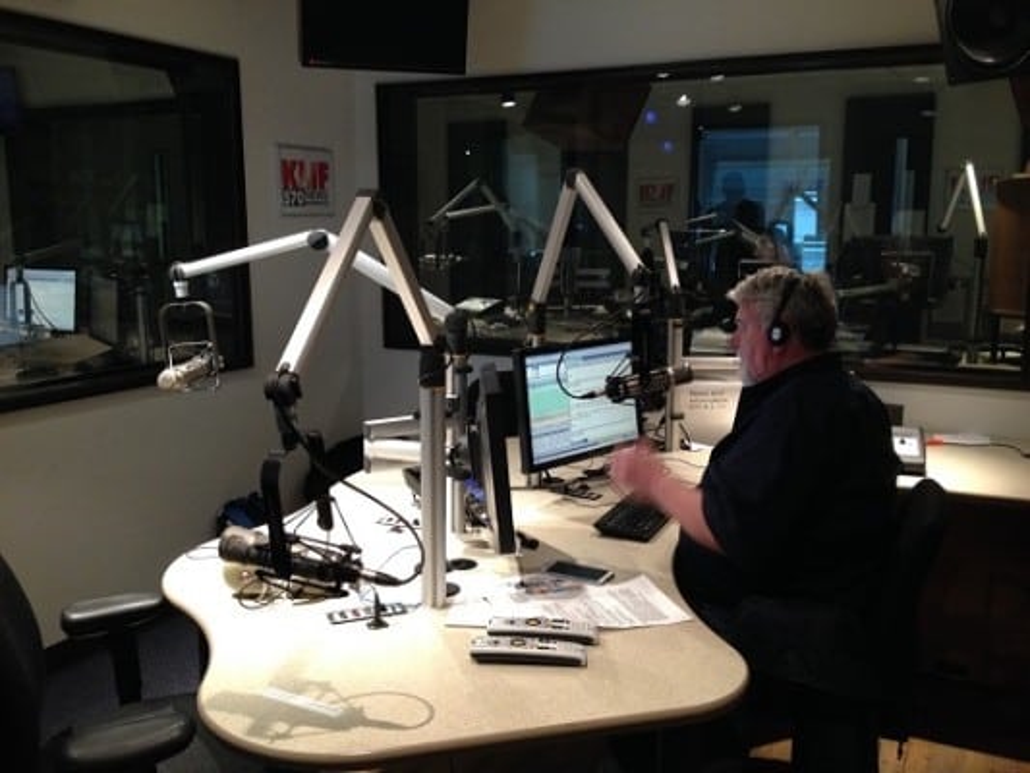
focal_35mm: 35
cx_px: 515
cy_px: 386
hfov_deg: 52.6
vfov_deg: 40.7
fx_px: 1042
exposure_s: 1/20
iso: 200
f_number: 2.4
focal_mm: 4.28
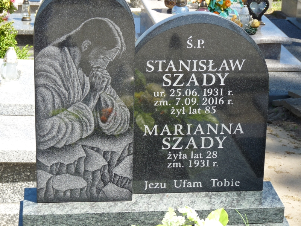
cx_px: 150
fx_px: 878
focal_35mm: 101
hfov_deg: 19.4
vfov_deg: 14.6
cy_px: 113
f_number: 4.5
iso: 100
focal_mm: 18
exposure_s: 1/250
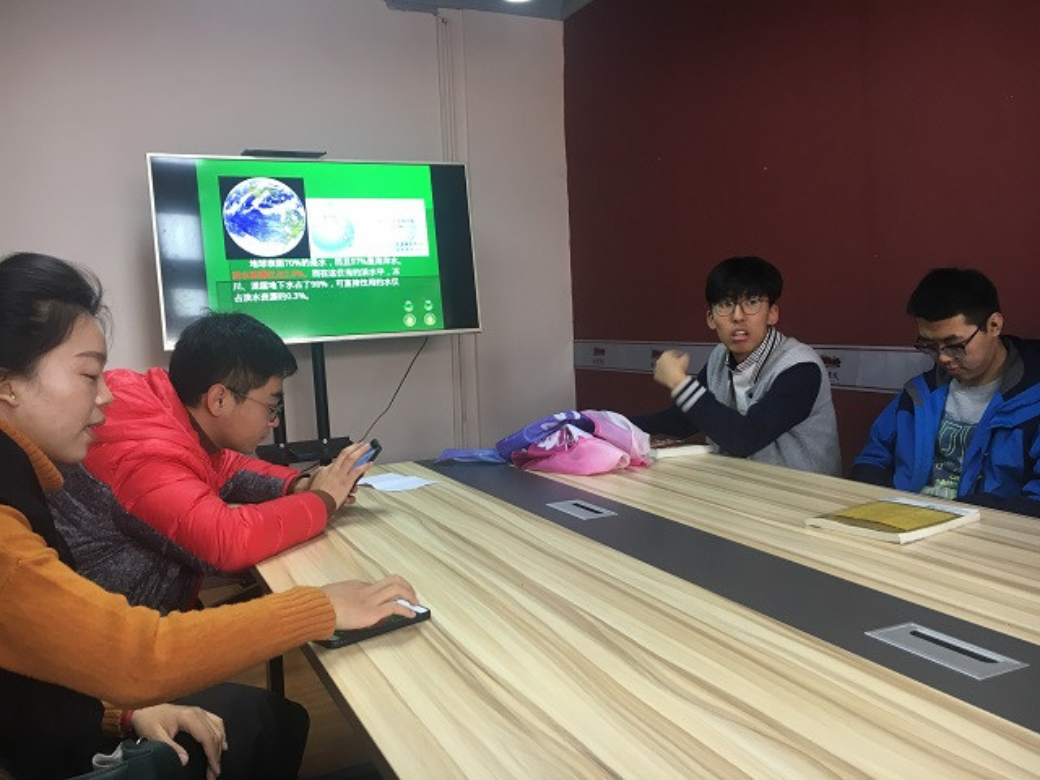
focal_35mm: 29
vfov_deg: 48.2
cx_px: 520
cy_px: 390
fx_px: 871
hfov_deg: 61.7
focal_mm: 4.15
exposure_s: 1/33
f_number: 2.2
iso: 64
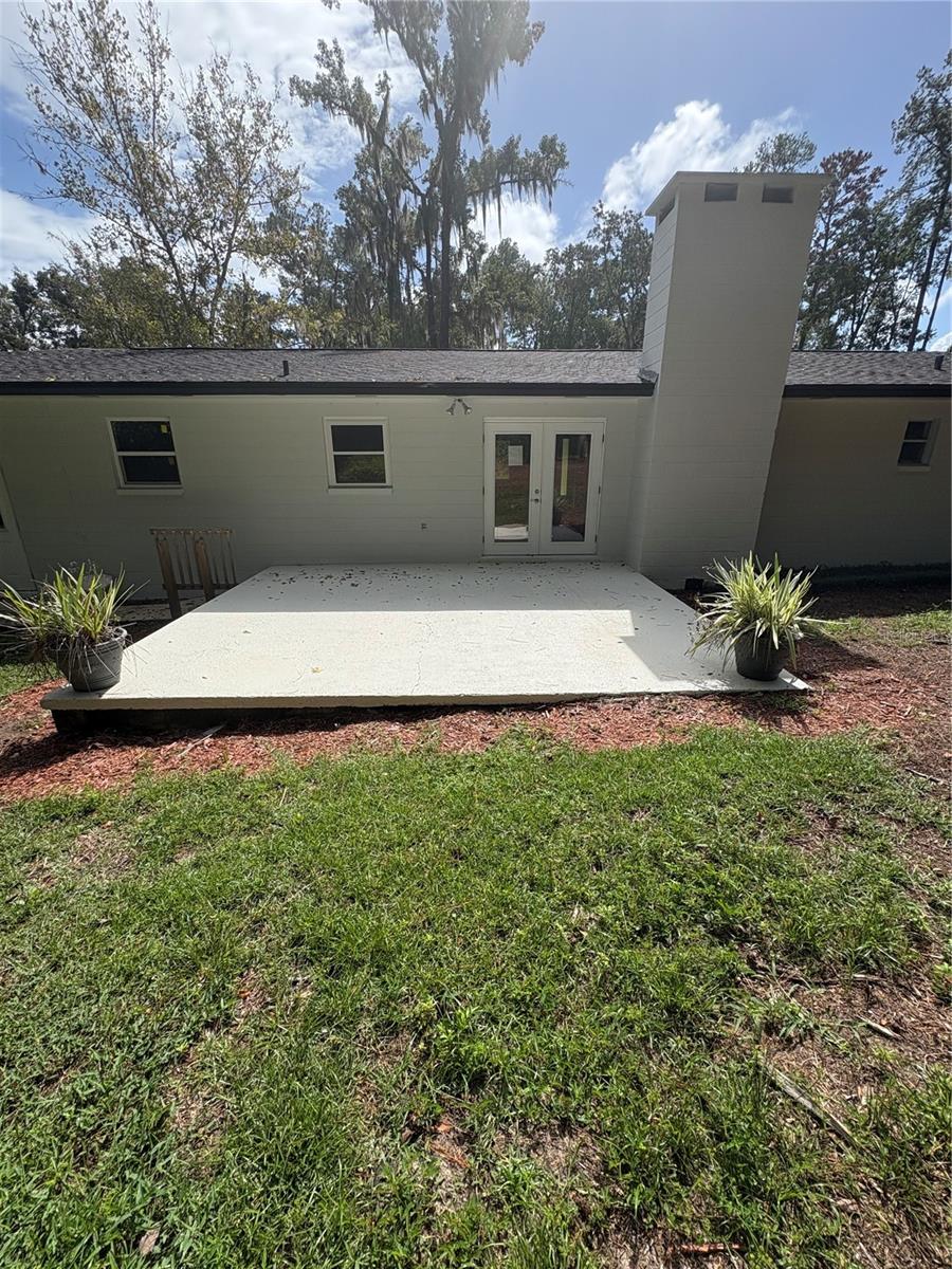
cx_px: 476
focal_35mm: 14
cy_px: 634
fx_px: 513
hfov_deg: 85.7
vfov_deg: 102.1
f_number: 2.2
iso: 40
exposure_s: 1/2415
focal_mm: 2.22
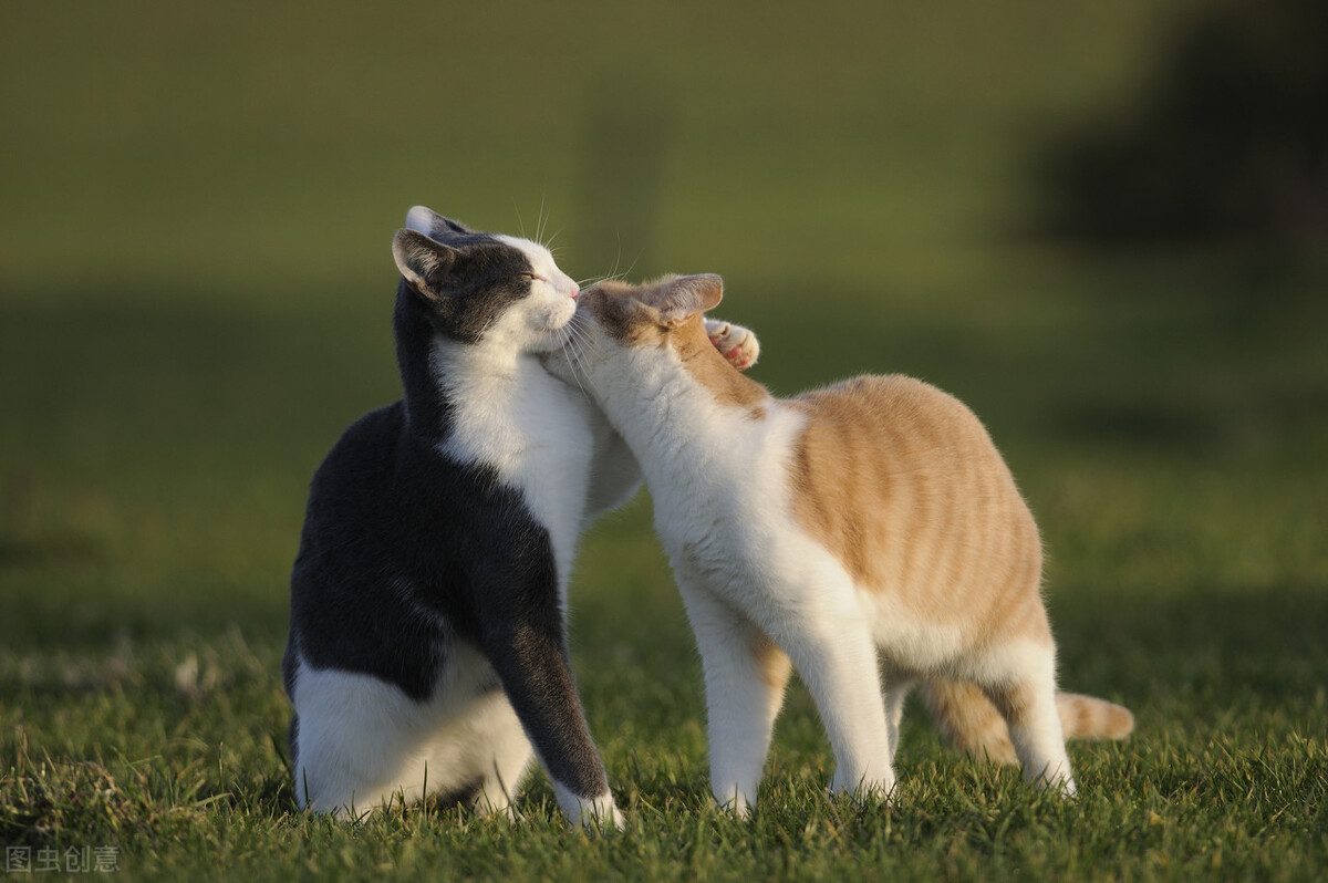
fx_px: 16586
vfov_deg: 3.0
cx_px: 664
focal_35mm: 450
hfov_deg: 4.6
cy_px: 442
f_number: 4
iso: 200
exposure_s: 1/640
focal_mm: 300
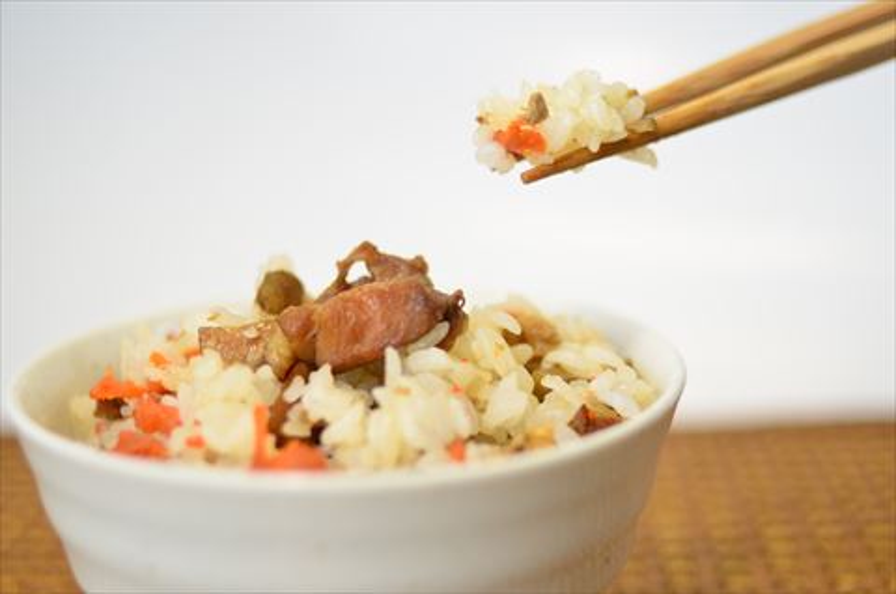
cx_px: 448
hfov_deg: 37.9
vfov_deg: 25.6
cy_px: 297
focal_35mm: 52
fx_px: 1304
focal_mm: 35
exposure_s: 1/200
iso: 100
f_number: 2.2
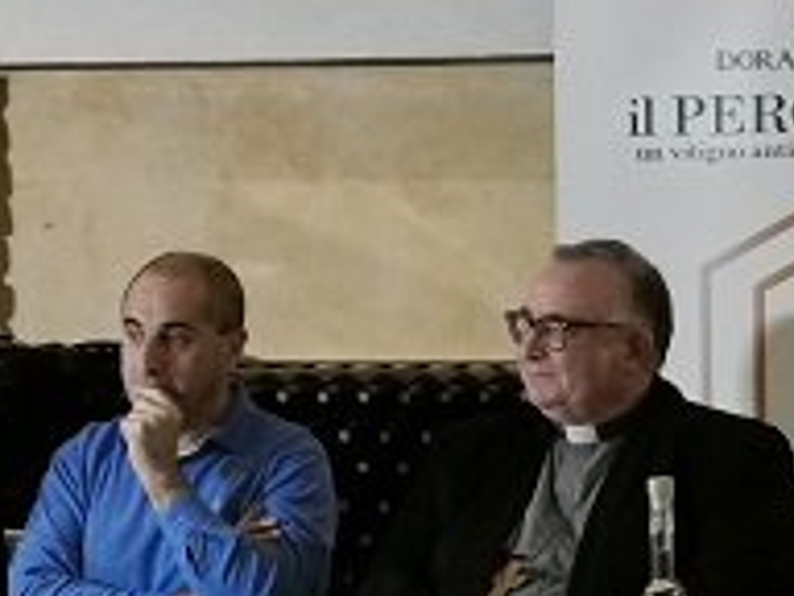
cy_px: 404
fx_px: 3647
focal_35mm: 159
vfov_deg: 9.3
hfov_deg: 12.4
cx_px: 662
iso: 400
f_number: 1.8
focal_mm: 5.58
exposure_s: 1/33.3
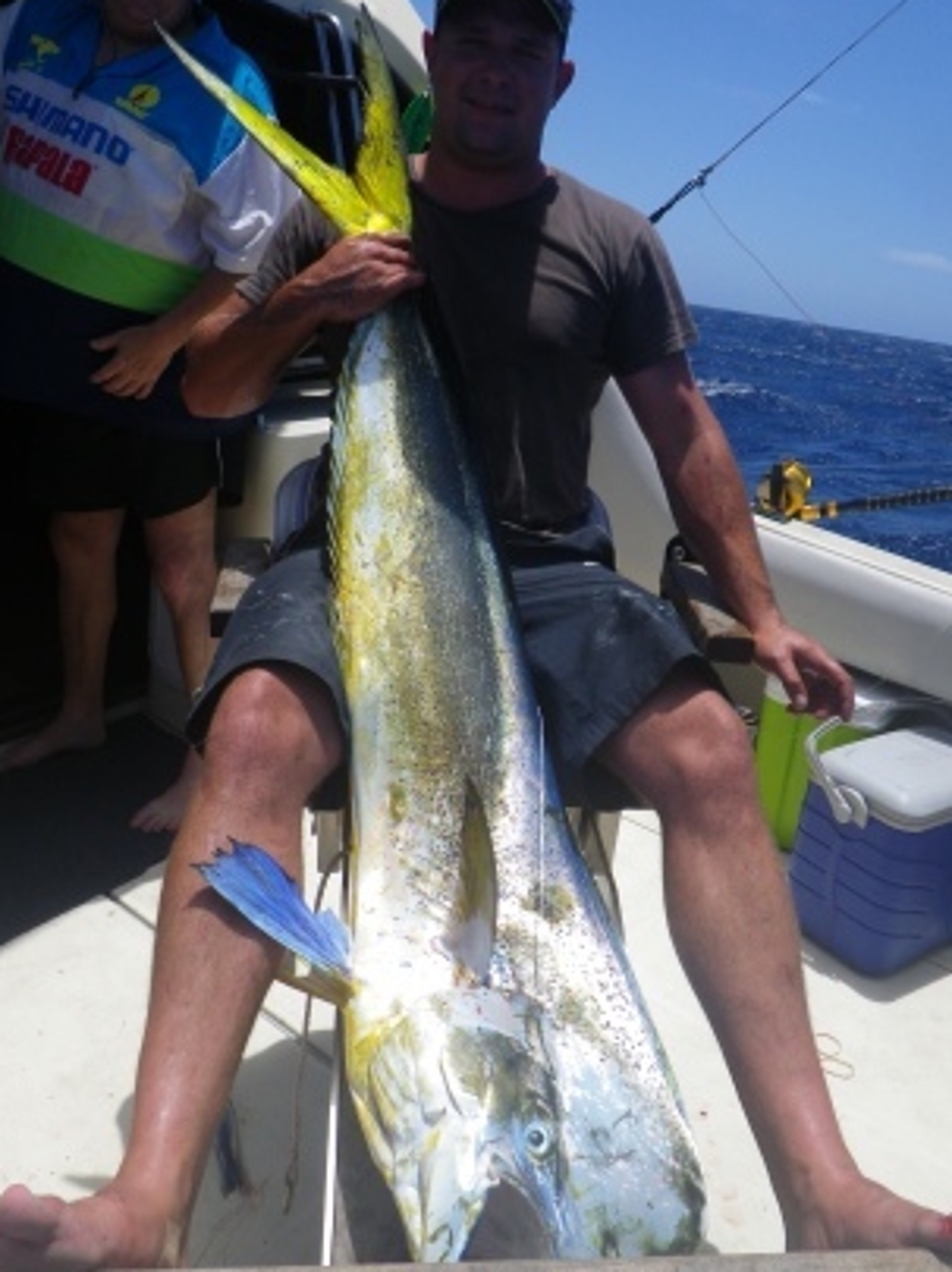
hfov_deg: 45.3
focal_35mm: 31
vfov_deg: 58.3
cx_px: 515
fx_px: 1139
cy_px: 587
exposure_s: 1/1000
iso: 80
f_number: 4.2
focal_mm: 5
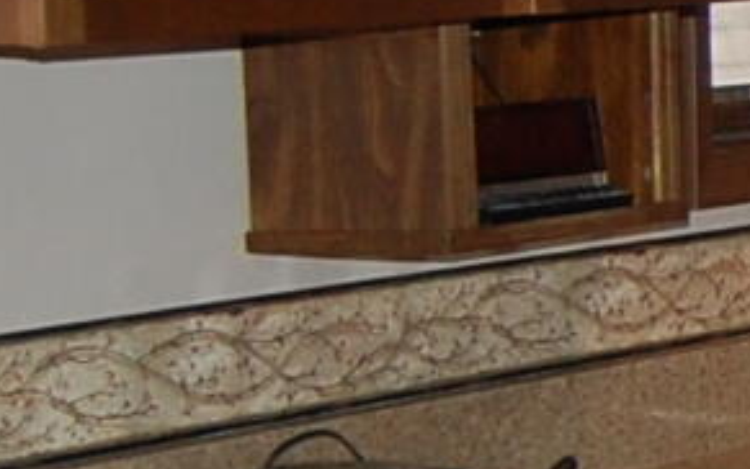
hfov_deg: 8.9
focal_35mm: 213
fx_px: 4355
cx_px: 1778
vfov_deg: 6.2
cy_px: 302
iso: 400
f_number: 3.5
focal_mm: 18
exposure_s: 1/60
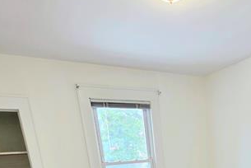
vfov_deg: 29.6
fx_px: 237
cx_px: 193
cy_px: 229
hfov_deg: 52.9
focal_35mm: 34
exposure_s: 1/120
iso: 125
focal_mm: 2.2
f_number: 1.9
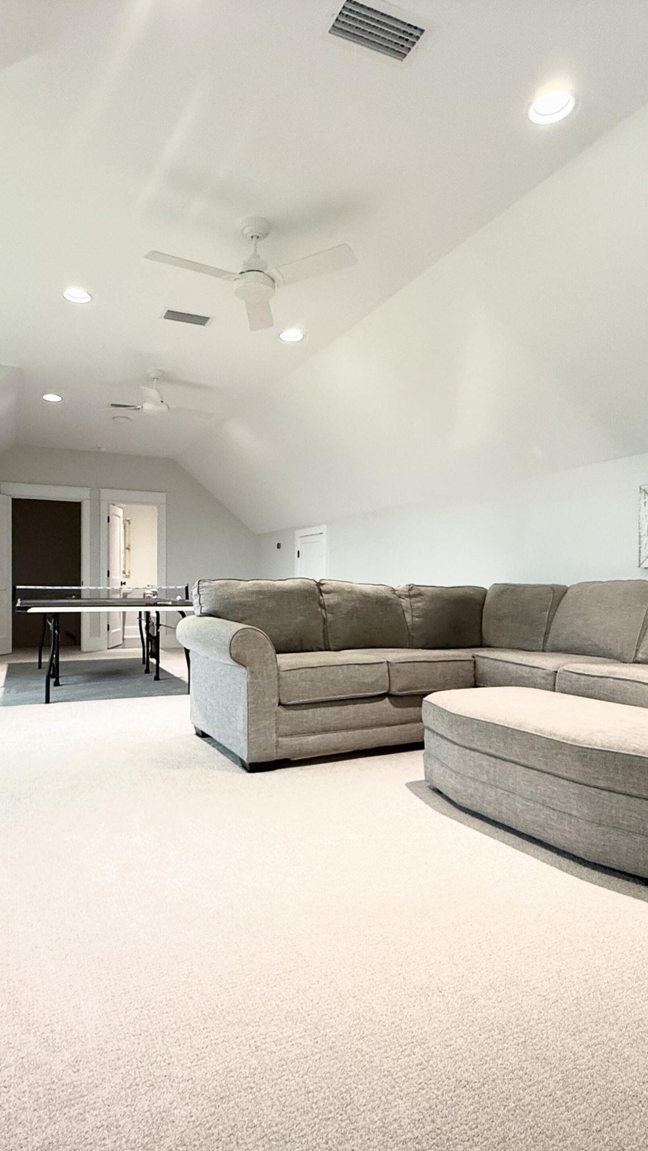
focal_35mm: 21
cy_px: 592
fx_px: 641
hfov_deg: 53.6
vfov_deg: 83.8
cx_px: 305
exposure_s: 1/120
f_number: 2.2
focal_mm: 2.22
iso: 320
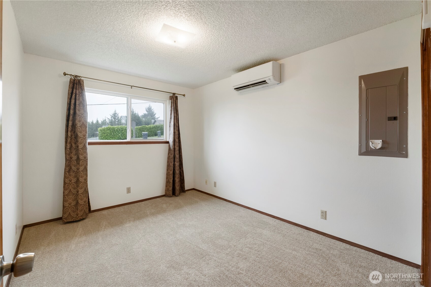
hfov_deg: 100.4
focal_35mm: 15
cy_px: 144
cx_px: 216
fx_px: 180
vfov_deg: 77.3
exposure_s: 1/80
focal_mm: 10
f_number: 8
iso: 800
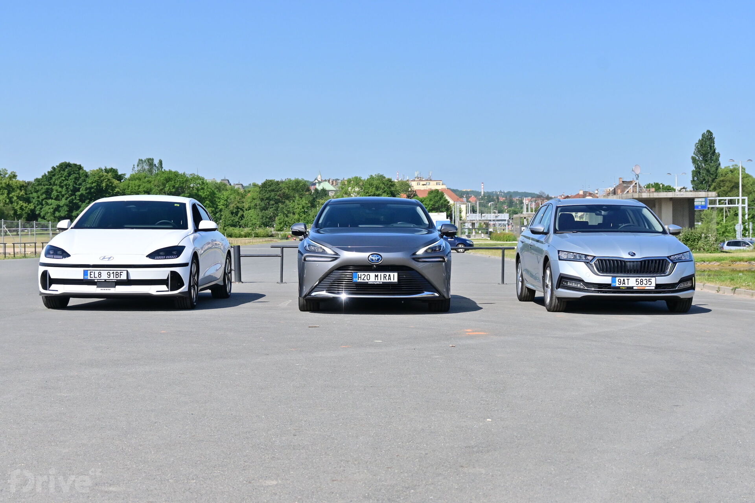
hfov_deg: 33.4
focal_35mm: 60
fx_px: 1258
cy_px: 252
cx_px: 378
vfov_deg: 22.6
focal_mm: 40
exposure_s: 1/4000
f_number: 5.6
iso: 500
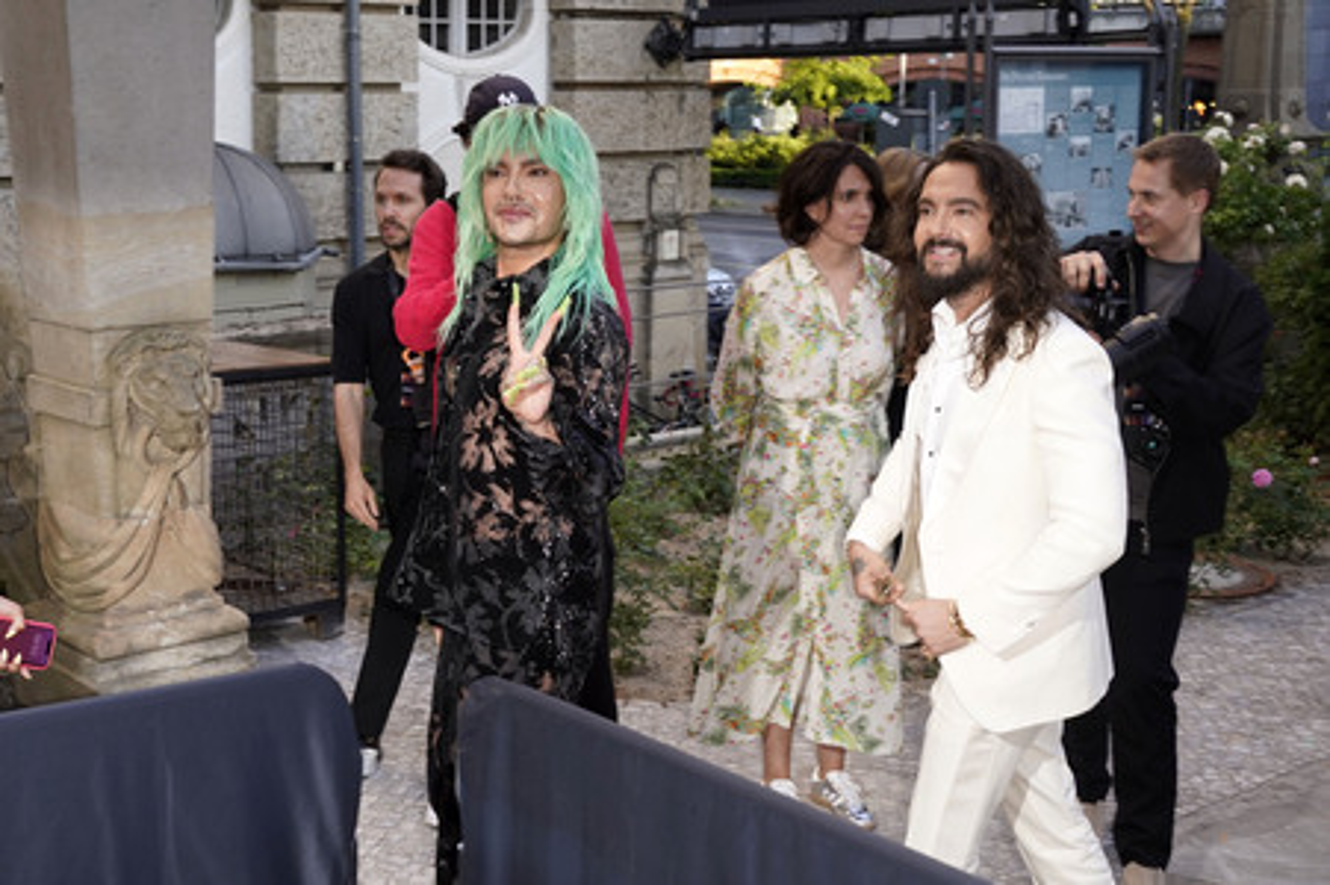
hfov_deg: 54.5
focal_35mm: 35
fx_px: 1292
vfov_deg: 37.8
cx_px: 665
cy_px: 442
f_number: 5.6
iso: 320
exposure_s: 1/160
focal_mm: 35
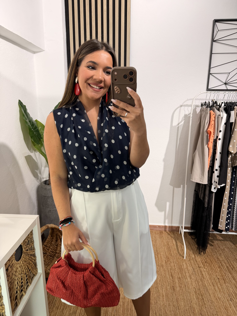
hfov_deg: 56.8
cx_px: 118
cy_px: 158
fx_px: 219
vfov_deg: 71.6
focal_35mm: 24
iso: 64
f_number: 1.78
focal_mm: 6.76
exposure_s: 1/100
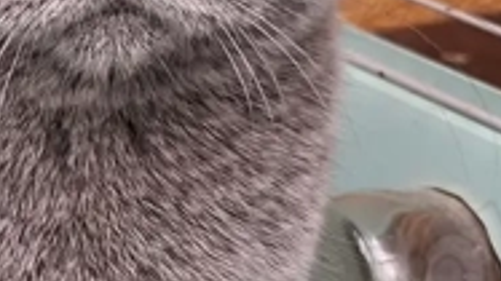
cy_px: 153
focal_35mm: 134
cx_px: -255
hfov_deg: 14.9
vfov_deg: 9.0
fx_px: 1779
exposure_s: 1/100
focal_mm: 5.54
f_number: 1.8
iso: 160
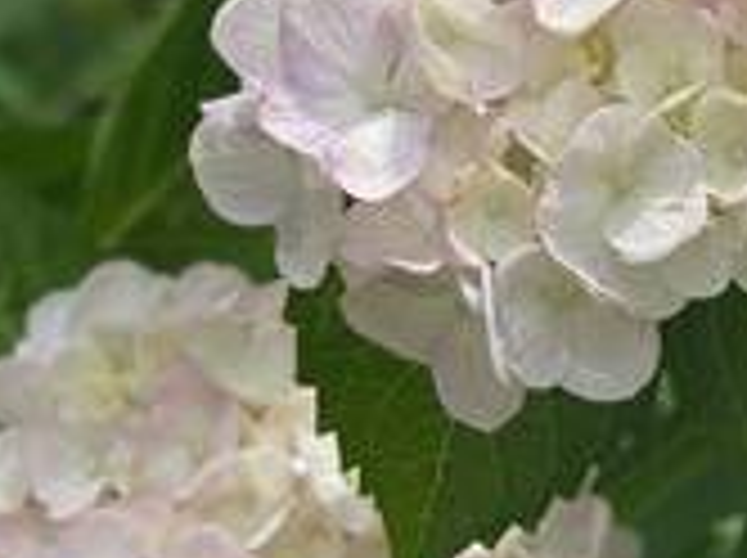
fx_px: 4331
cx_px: 706
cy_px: 189
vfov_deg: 7.4
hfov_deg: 9.8
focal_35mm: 201
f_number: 2
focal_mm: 6
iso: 20
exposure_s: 1/1065
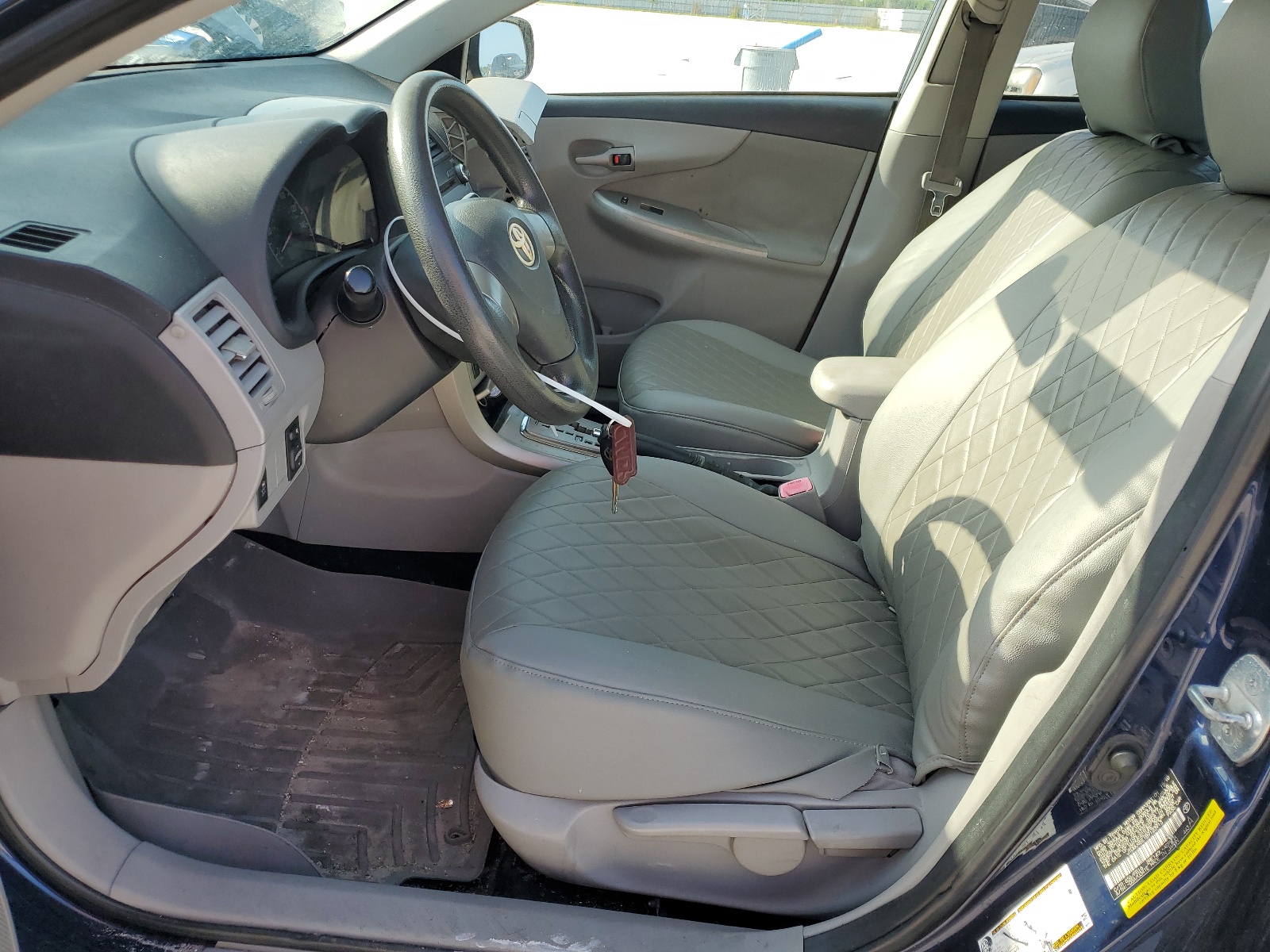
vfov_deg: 53.1
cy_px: 476
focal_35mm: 26
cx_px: 635
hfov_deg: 67.3
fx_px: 954
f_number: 1.5
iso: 50
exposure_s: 1/667
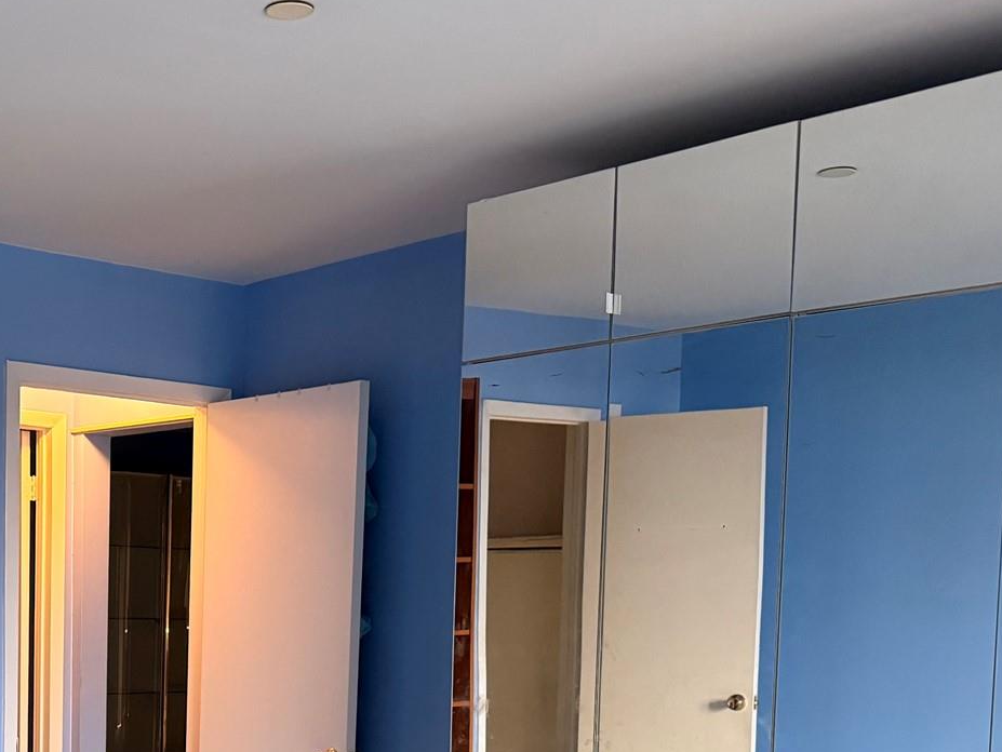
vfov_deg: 26.1
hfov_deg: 34.8
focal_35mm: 53
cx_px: 166
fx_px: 1535
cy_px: 748
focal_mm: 6.76
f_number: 1.78
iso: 500
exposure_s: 1/60
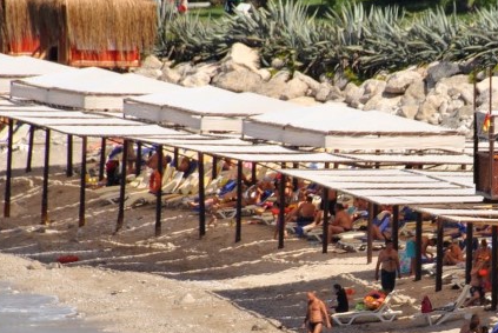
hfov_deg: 2.5
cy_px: 242
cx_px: 451
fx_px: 11258
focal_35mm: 813
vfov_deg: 1.7
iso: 200
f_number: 5.6
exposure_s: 1/1250
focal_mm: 200
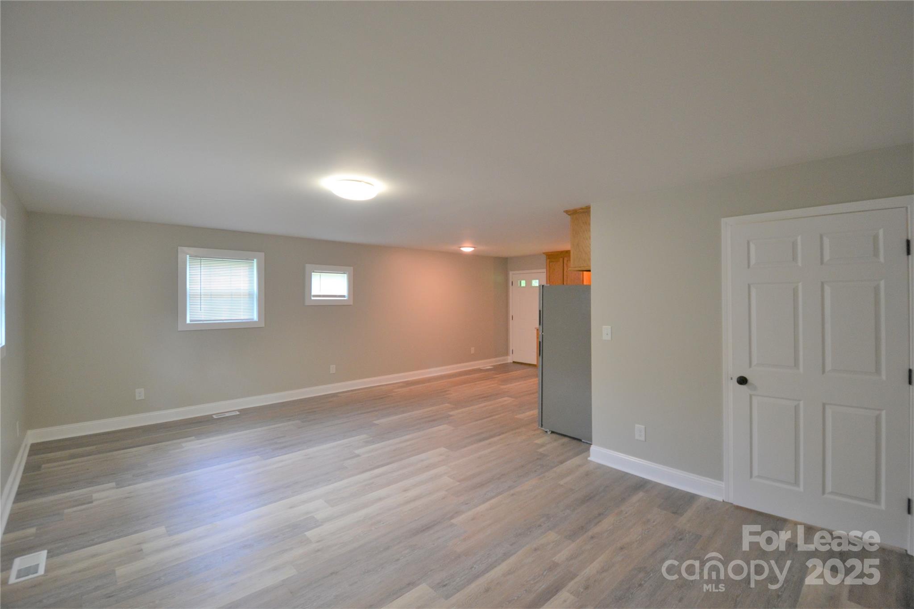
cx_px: 457
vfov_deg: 77.3
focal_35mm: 15
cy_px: 304
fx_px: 381
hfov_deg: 100.4
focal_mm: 10
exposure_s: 1/60
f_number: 3.5
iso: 500
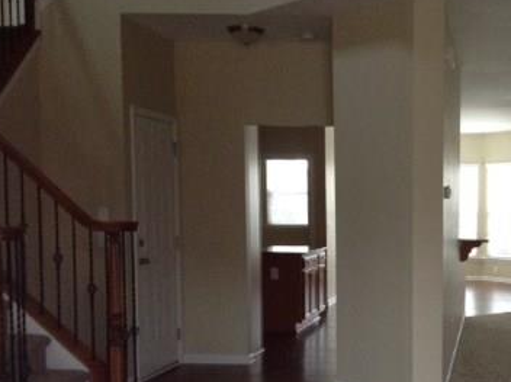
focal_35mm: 60
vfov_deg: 24.1
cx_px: 441
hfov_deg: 31.0
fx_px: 885
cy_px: 280
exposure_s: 1/25
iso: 160
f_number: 2.4
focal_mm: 3.3
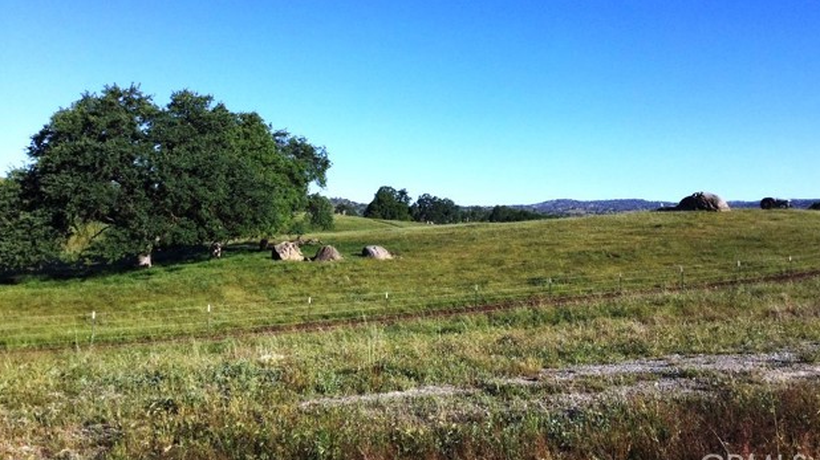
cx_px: 421
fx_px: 761
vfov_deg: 33.5
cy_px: 167
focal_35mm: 35
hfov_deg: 56.6
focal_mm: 3.3
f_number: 2.4
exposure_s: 1/1381
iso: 25
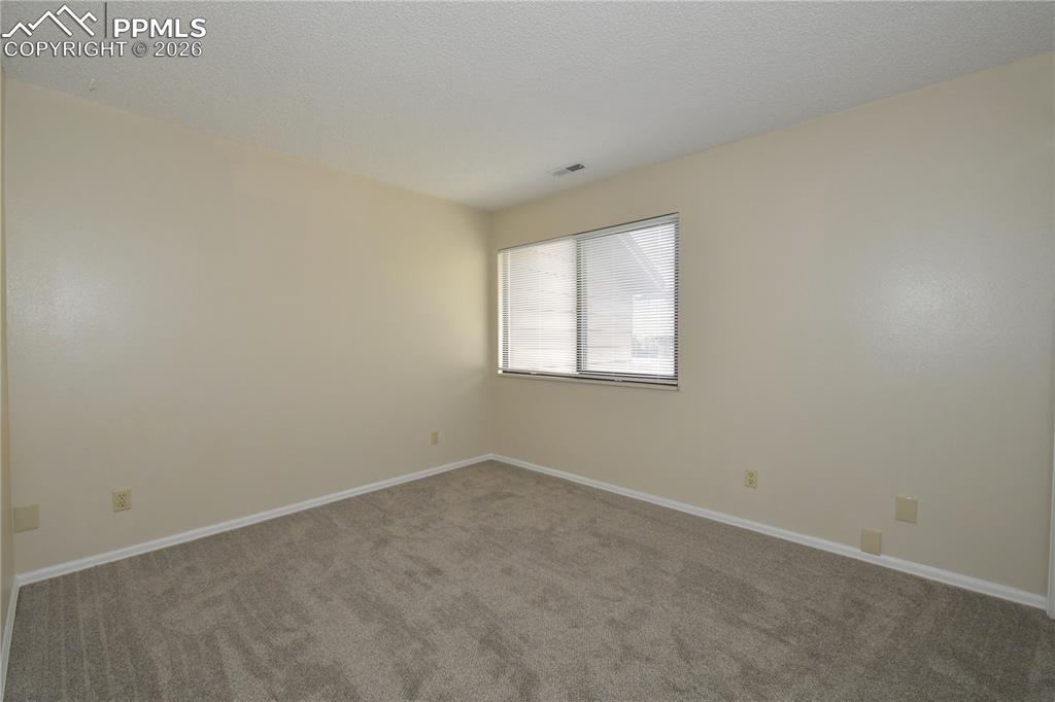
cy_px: 351
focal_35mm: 15
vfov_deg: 77.3
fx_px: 439
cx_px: 528
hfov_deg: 100.4
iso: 1600
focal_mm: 15
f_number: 10
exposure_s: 1/160
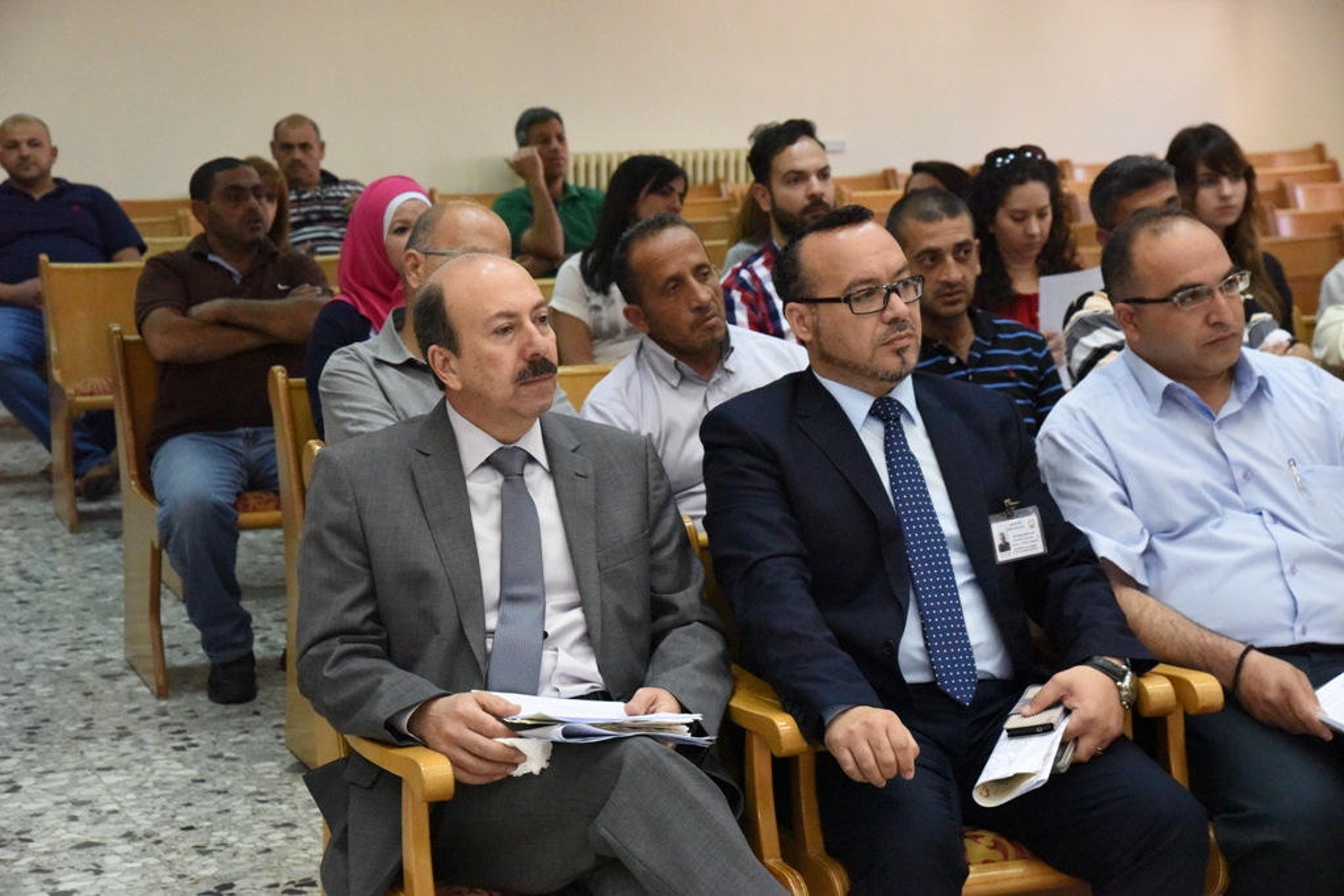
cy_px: 448
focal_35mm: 75
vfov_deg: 18.2
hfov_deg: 27.0
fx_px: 2800
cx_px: 672
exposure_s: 1/320
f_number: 9
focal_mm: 75
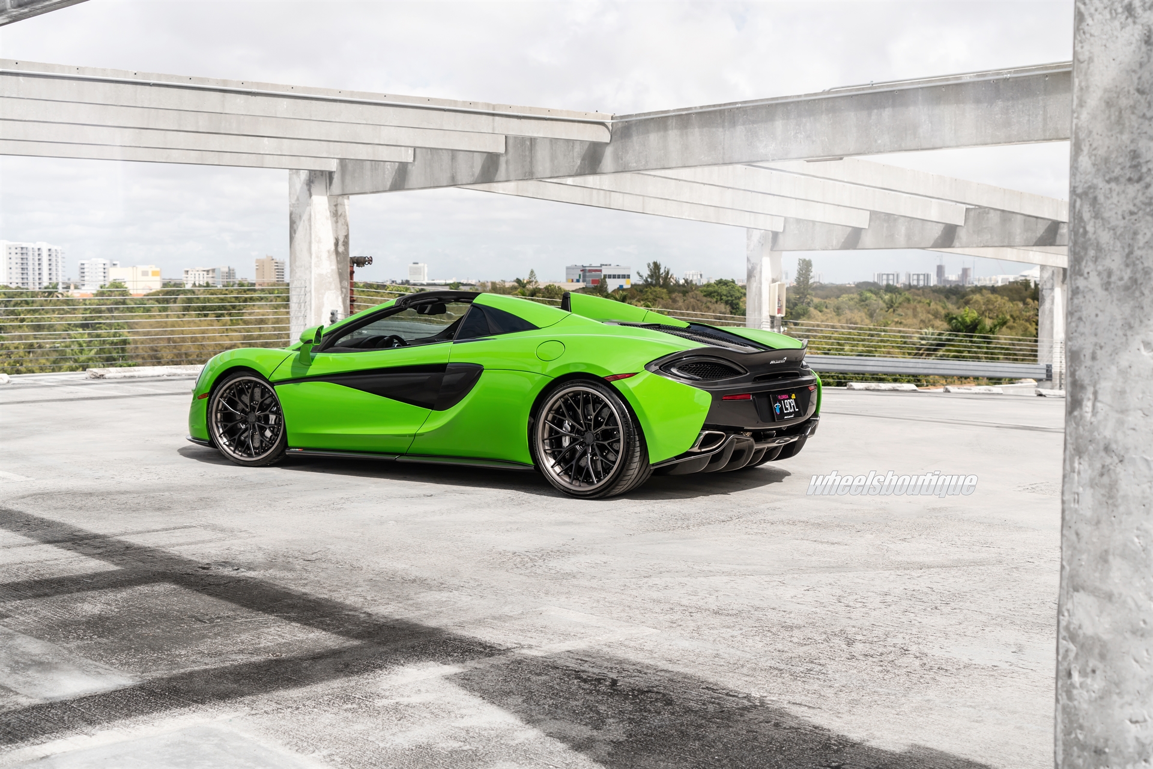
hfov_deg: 41.9
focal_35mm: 47
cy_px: 384
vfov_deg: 28.6
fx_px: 1505
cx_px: 576
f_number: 6.3
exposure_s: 1/320
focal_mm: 47
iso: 200
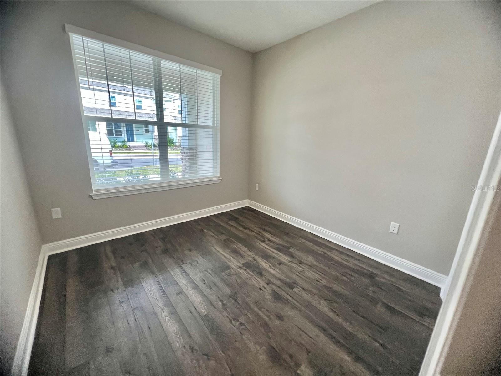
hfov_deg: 106.2
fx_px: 188
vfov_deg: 89.9
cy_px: 188
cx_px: 250
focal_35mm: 13
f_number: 1.8
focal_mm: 1.57
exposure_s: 1/120
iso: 200
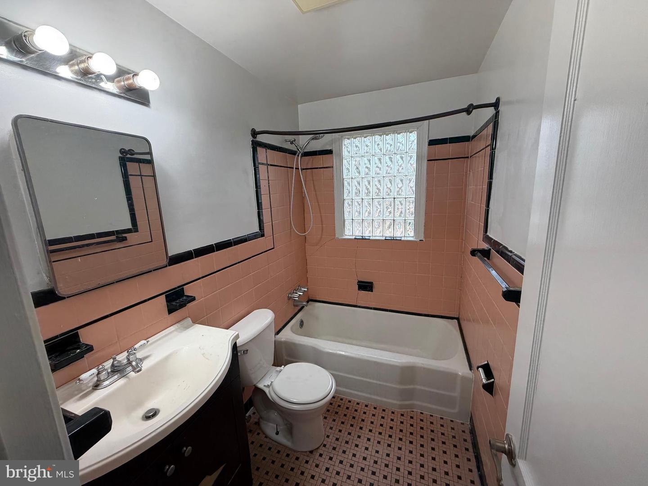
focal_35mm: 14
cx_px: 324
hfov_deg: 102.1
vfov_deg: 85.7
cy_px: 243
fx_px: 262
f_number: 2.2
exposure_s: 1/120
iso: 100
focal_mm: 2.22
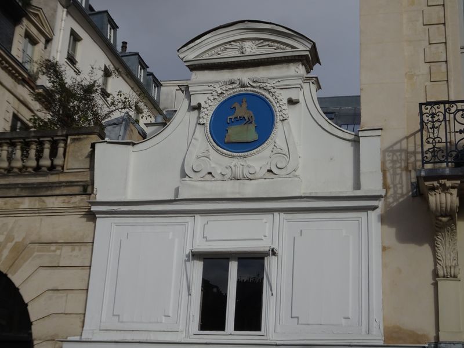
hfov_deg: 33.2
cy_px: 174
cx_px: 232
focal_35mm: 58
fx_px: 777
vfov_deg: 25.2
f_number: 4.5
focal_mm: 9.87
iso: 80
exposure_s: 1/1000
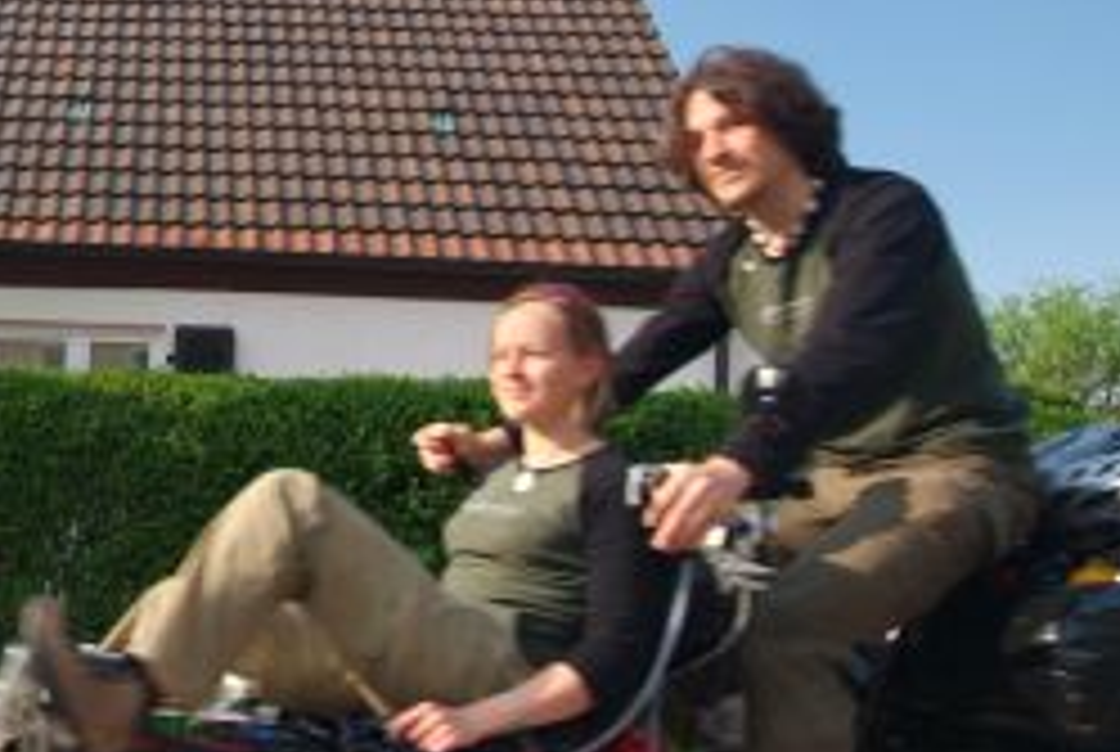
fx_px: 1278
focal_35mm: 41
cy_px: 441
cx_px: 112
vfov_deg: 32.7
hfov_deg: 43.3
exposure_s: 1/90
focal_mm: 11
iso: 200
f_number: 4.8
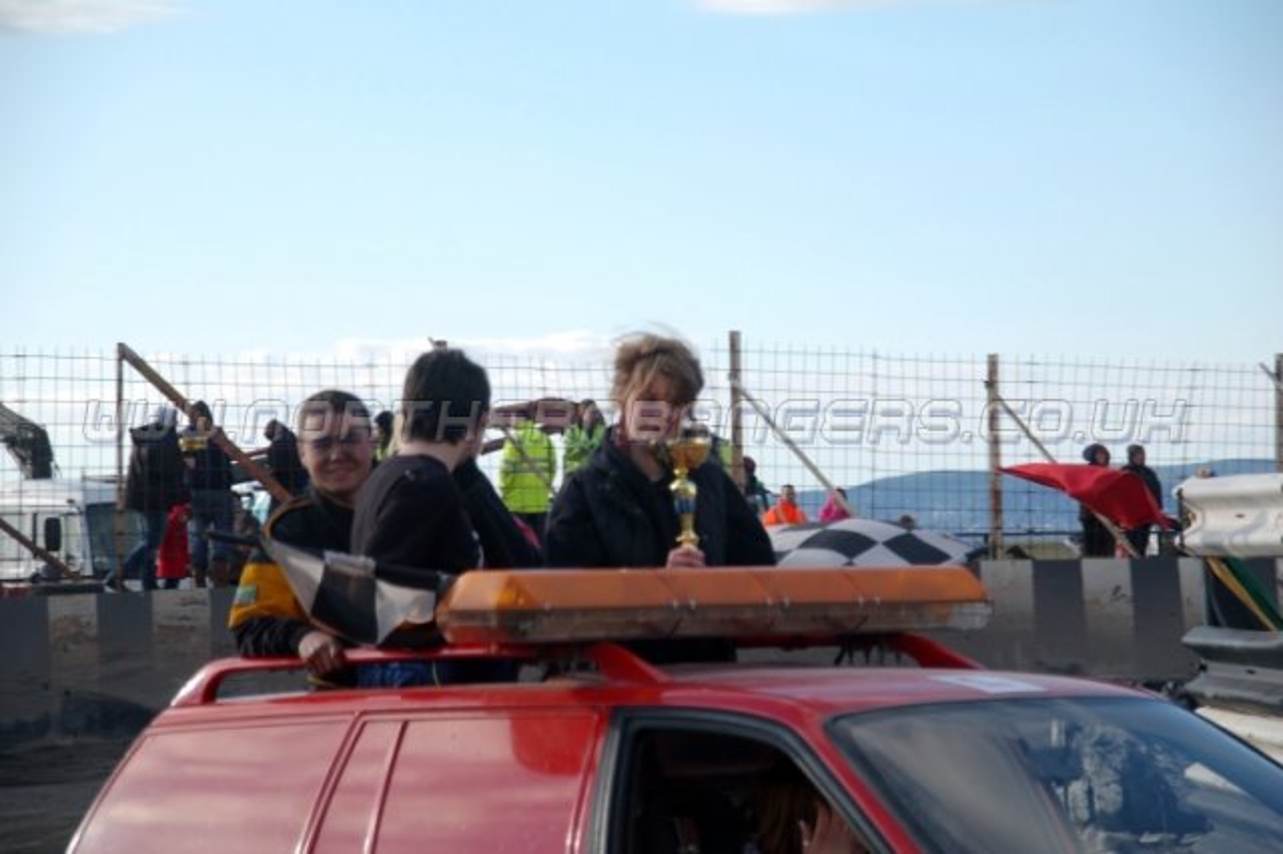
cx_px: 642
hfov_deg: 17.5
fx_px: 4167
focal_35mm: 117
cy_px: 427
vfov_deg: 11.7
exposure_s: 1/500
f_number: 5.6
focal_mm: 78
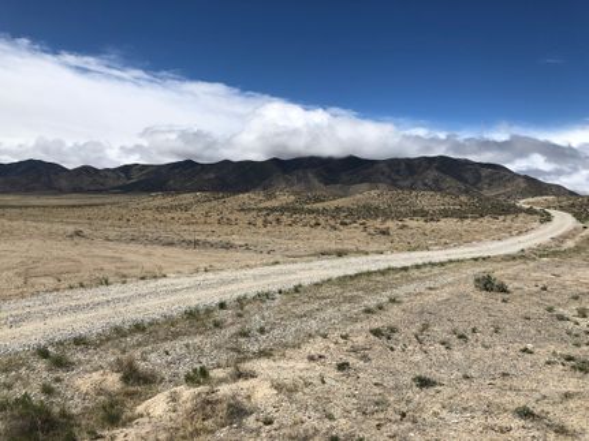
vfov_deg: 49.7
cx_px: 294
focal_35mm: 28
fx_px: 476
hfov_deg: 63.5
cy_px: 220
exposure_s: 1/5348
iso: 25
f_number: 1.8
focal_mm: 4
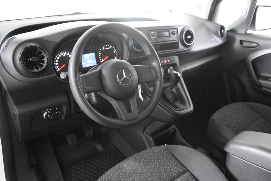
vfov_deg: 43.6
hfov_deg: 61.9
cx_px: 136
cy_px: 90
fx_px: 226
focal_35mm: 30
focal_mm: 20
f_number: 2.8
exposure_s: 1/30
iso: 4000
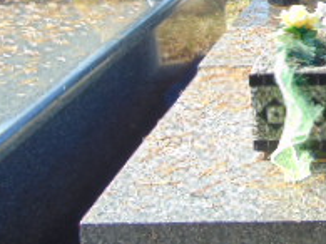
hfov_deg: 21.7
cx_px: 413
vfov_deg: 17.7
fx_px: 772
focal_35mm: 82
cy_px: 28
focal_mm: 4.5
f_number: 3
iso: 80
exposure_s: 1/100
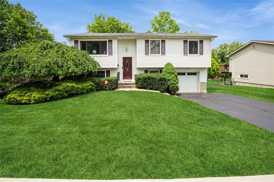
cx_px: 137
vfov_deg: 79.1
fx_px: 110
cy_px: 91
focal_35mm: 14
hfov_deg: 102.3
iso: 200
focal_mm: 14.5
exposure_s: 1/160
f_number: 10
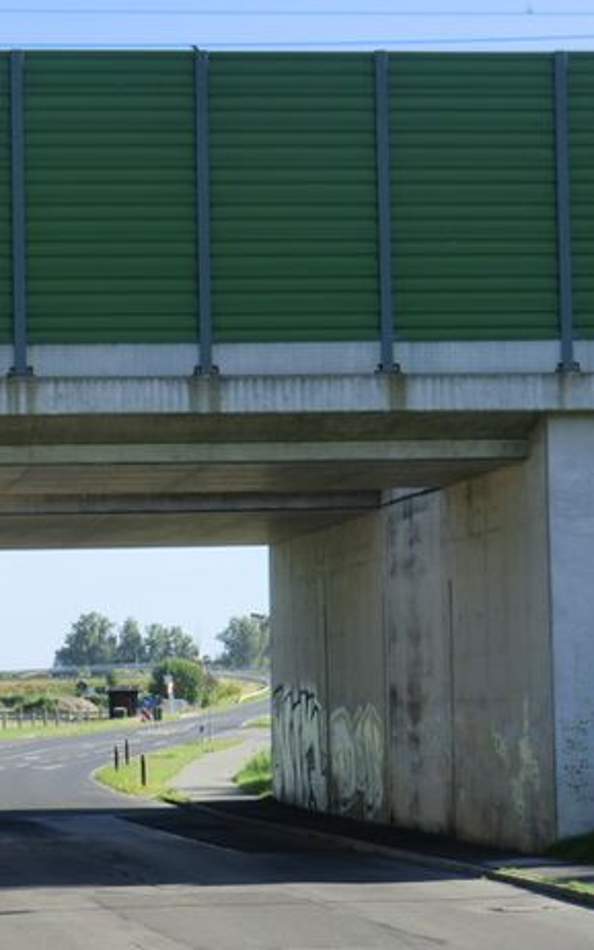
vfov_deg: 19.3
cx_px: 123
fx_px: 2796
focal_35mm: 108
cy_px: 474
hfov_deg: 12.1
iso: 64
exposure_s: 1/250
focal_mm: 13.6
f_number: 4.6
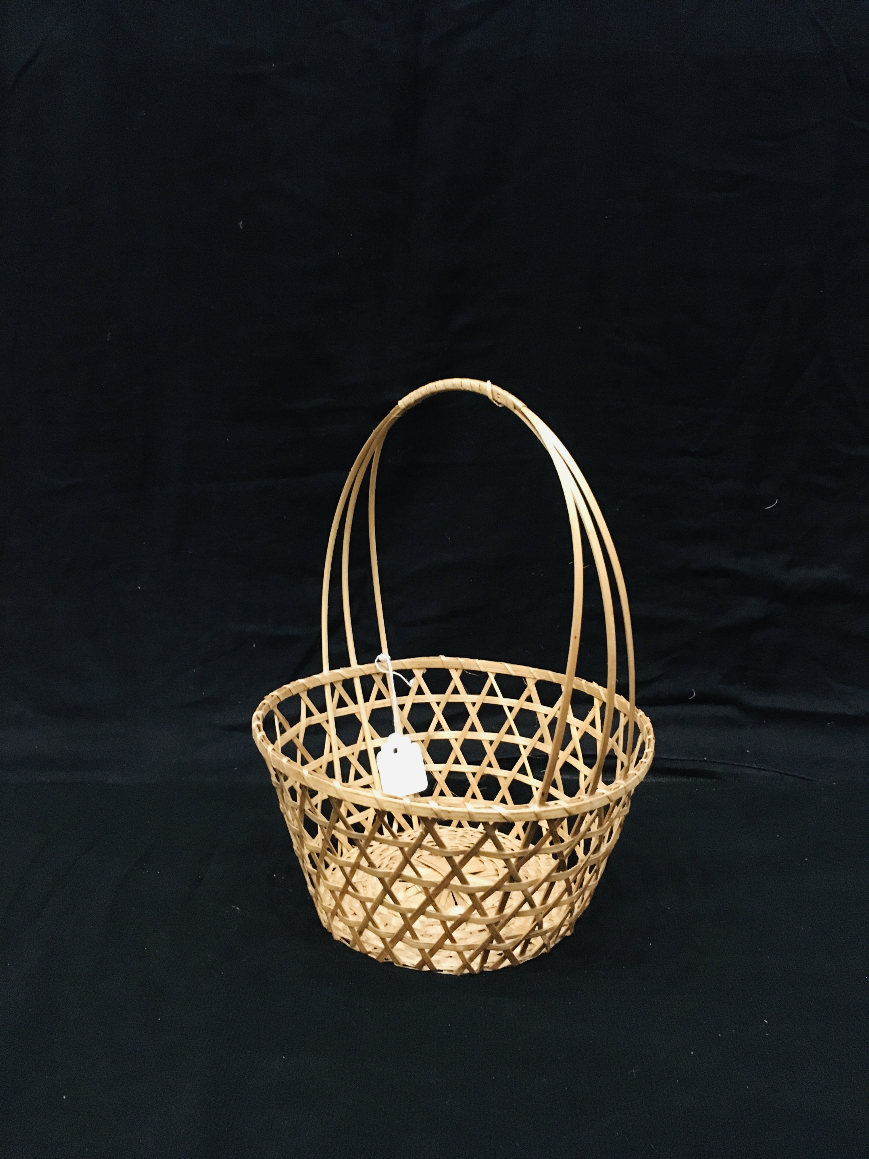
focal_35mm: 29
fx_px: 971
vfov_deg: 61.7
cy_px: 580
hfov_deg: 48.2
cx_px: 434
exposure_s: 1/17
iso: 640
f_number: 2.2
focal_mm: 4.15
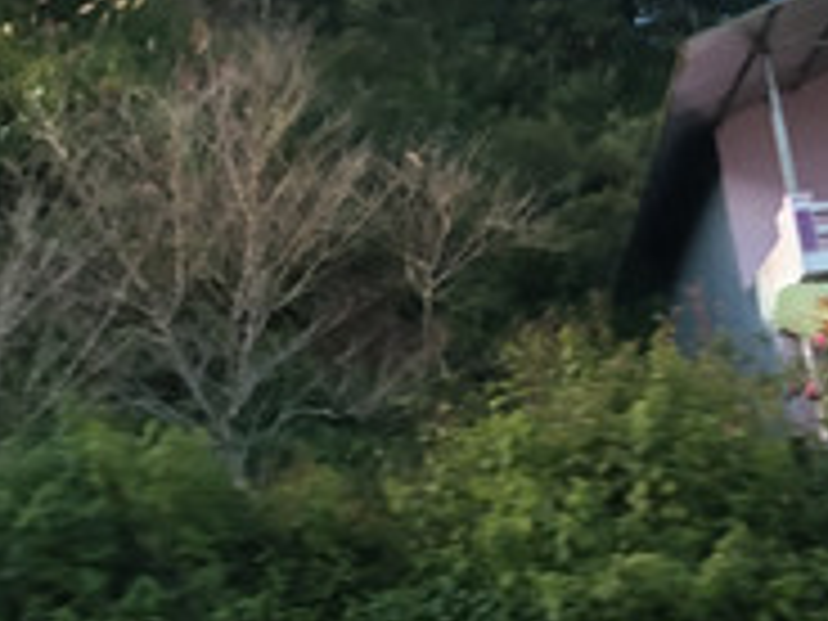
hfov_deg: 24.5
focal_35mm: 79
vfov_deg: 18.5
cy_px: 106
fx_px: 1890
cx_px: 216
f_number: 1.8
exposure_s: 1/190
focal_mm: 4.22
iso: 50
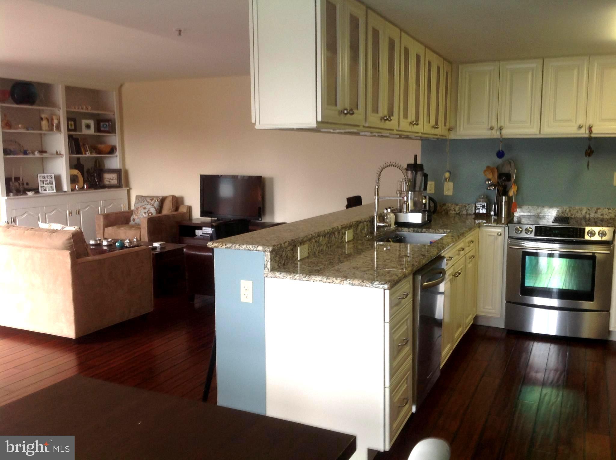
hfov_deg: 52.7
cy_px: 230
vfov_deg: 40.6
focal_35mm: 35
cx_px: 308
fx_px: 622
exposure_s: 1/15
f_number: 2.4
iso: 50
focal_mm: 4.28
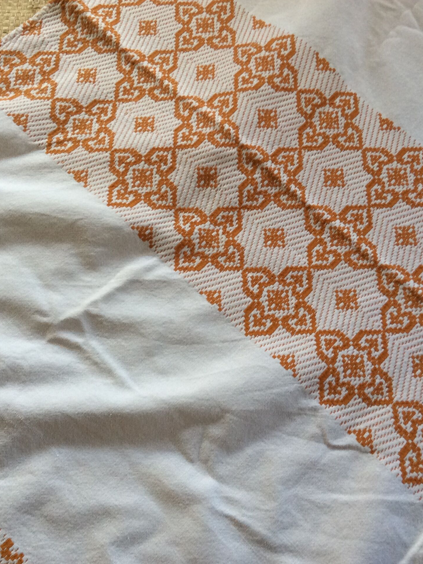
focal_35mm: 43
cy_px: 281
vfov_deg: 43.8
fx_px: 700
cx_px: 213
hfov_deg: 33.6
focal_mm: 3.3
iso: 64
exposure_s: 1/25
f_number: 2.4
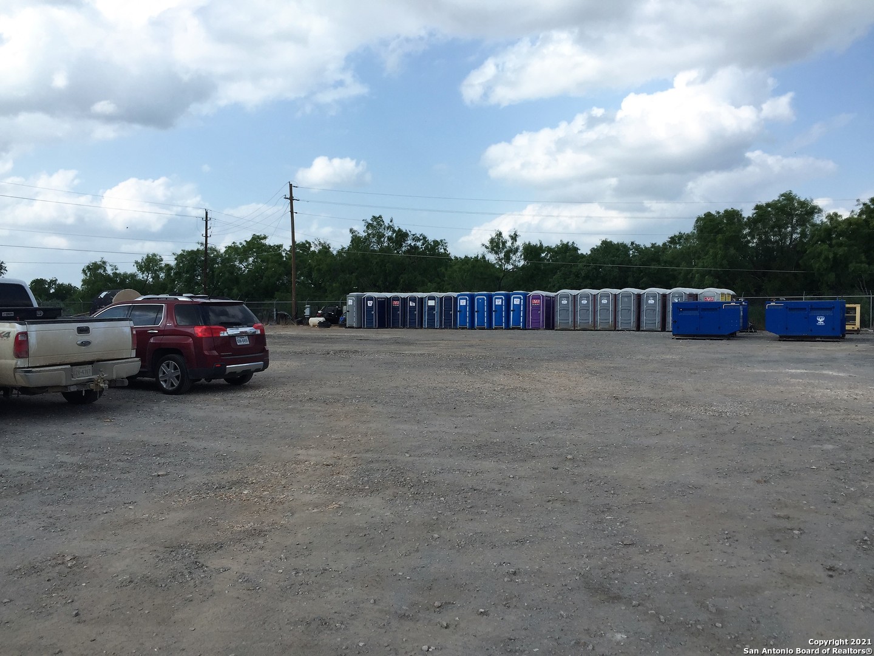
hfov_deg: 61.7
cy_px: 328
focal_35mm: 29
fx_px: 732
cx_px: 437
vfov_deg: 48.2
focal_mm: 4.15
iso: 32
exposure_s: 1/1799
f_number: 2.2
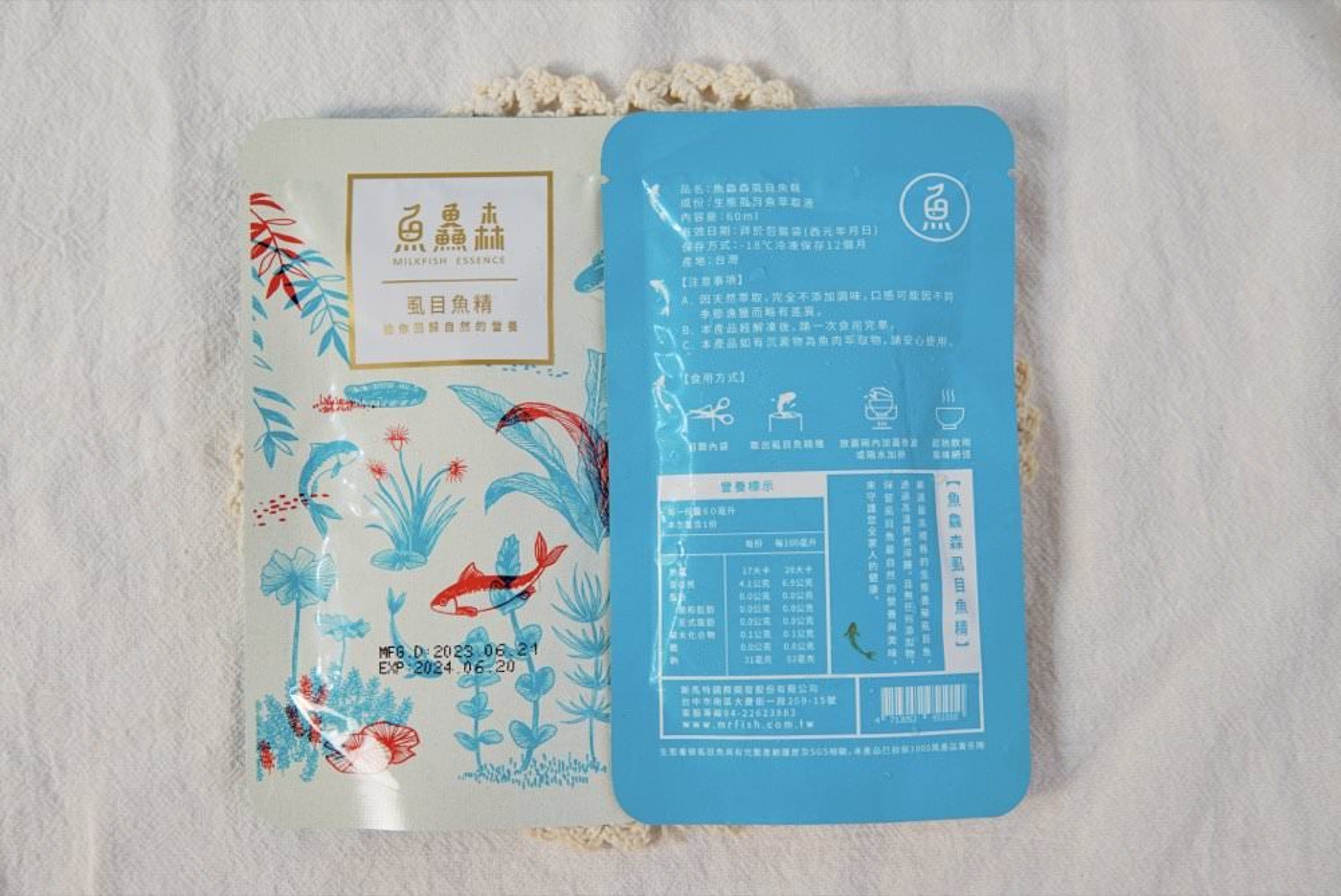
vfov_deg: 29.9
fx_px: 1677
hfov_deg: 43.6
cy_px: 448
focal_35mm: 45
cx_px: 670
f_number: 4
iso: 125
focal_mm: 30
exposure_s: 1/60
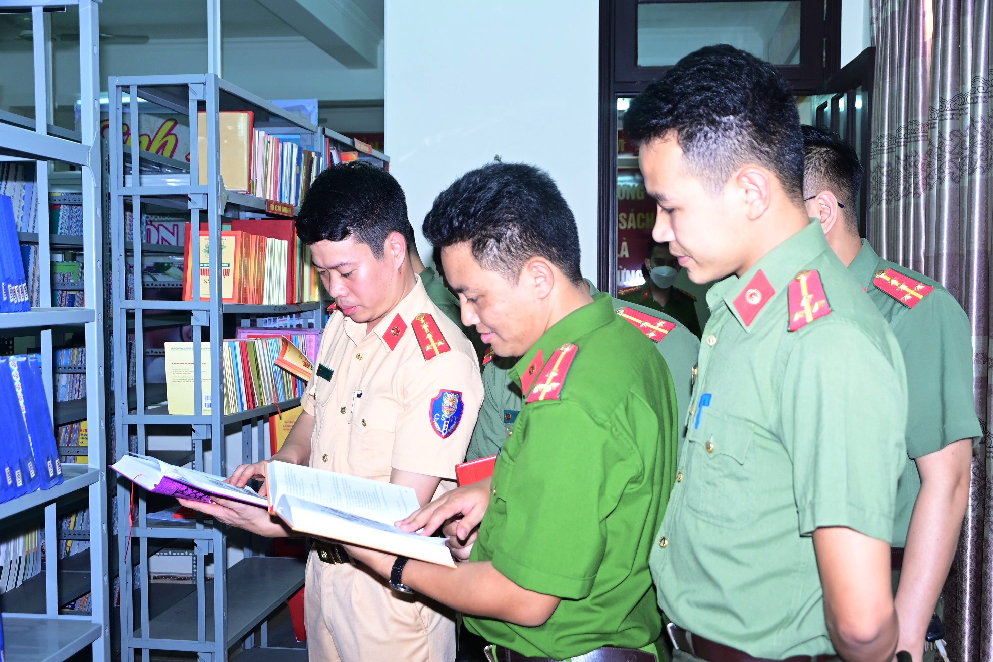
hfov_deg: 49.6
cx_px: 496
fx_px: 1076
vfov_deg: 34.2
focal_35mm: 39
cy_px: 331
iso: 800
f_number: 4.5
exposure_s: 1/200
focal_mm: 26
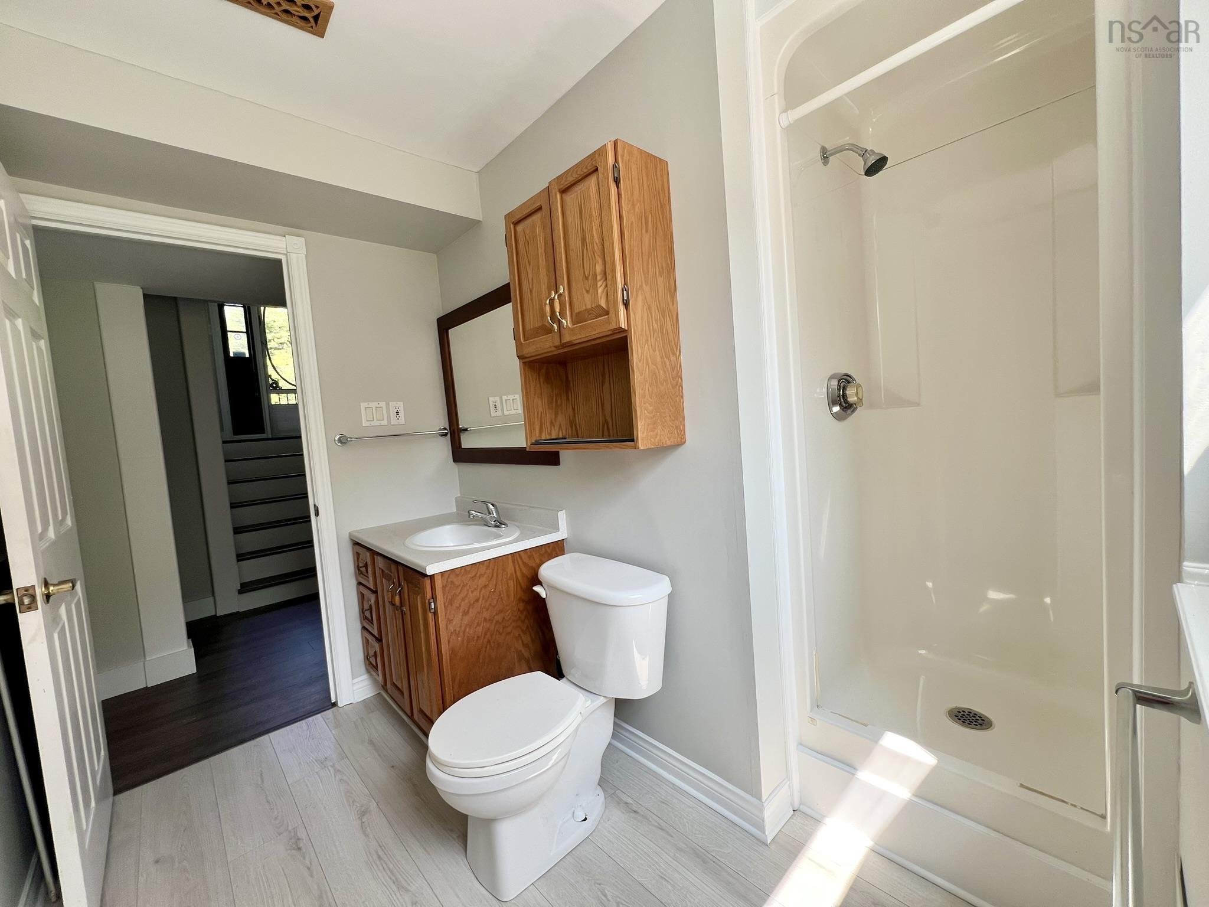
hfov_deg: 106.2
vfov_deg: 89.9
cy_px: 454
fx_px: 454
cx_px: 604
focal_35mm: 13
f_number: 1.8
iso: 32
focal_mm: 1.57
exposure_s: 1/101
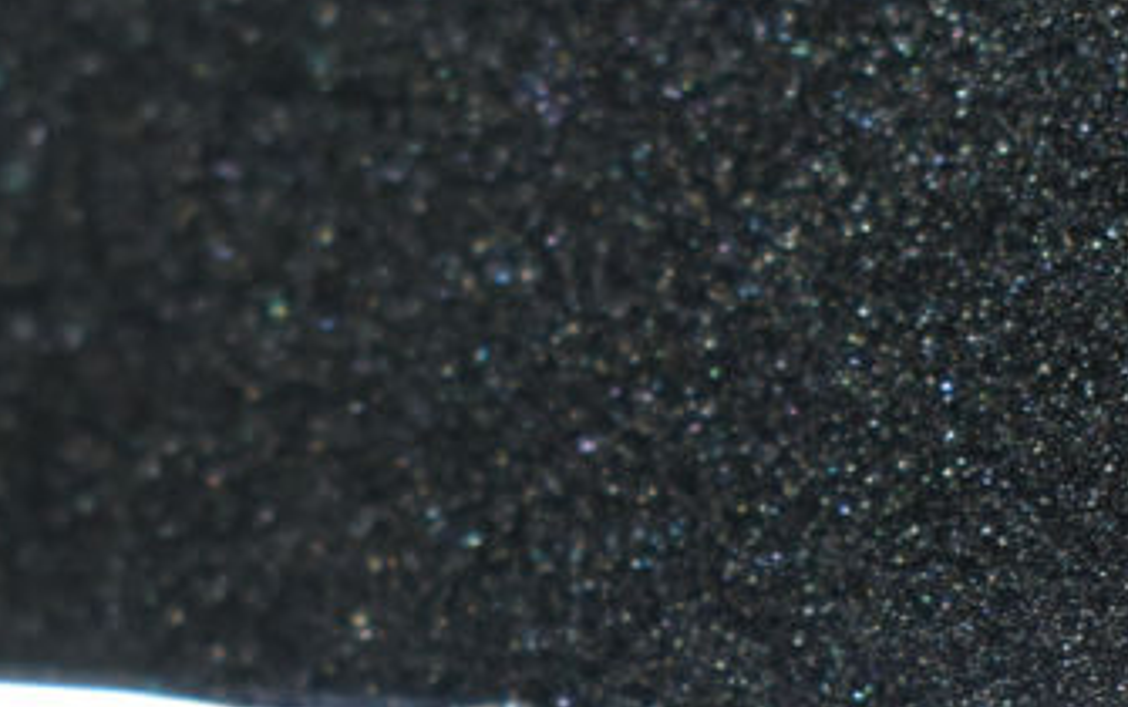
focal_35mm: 239
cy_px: 1047
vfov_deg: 5.5
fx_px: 7362
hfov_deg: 8.8
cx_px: 515
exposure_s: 1/30
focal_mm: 35
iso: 640
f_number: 4.5
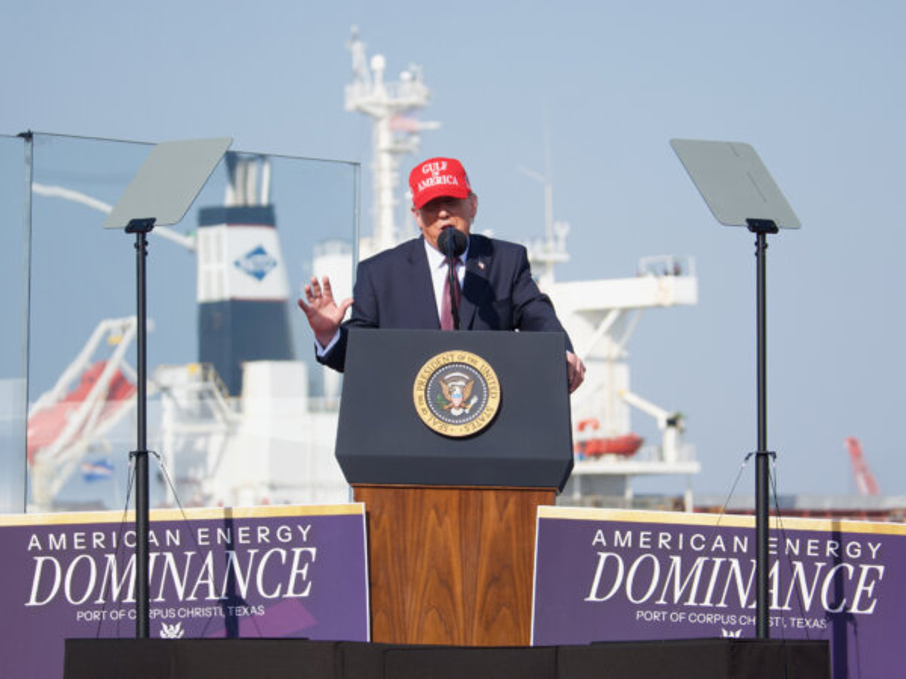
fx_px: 5235
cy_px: 340
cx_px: 453
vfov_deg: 7.4
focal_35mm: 200
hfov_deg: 9.9
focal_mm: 100
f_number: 4
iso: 250
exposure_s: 1/1600
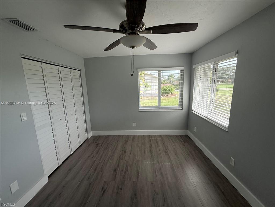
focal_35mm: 14
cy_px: 104
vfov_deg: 85.7
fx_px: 111
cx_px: 138
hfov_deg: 102.1
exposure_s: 1/213
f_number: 2.2
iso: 50
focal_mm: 2.22
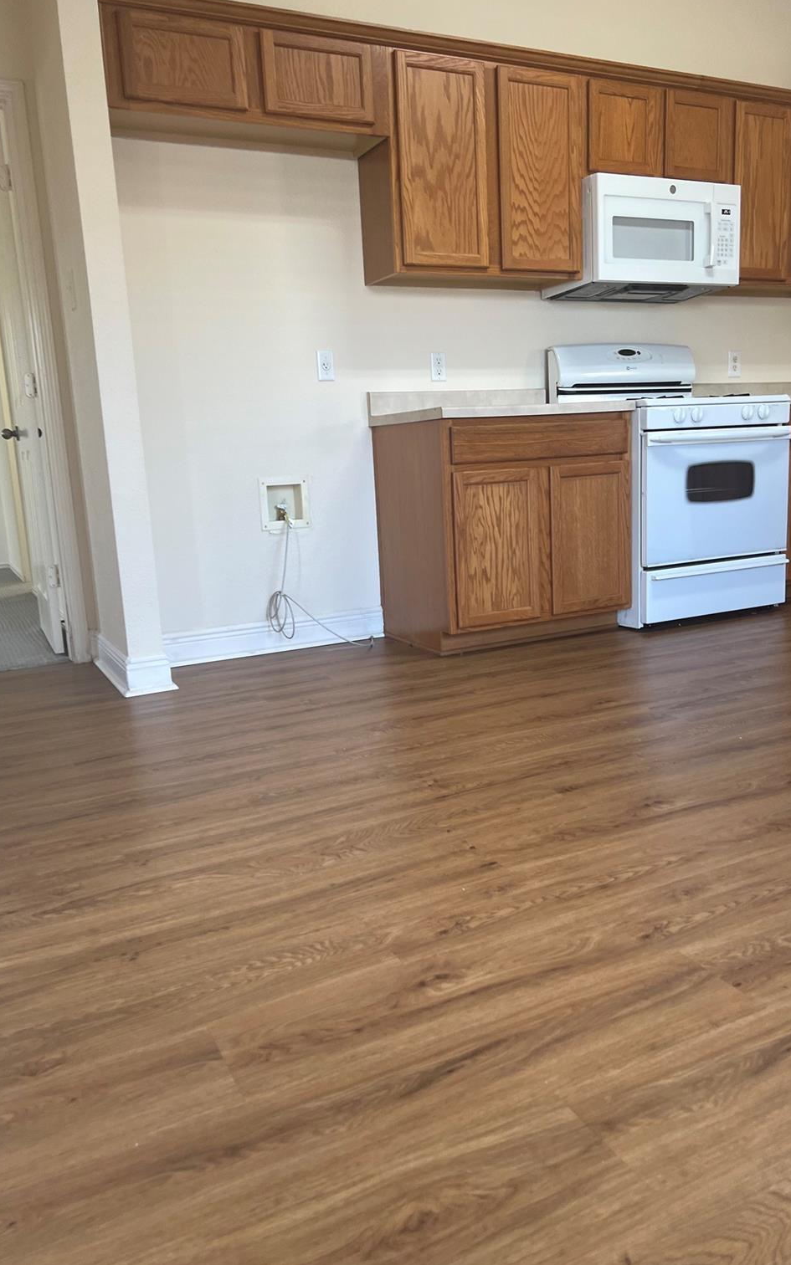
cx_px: 420
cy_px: 634
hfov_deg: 44.5
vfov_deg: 66.5
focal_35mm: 28
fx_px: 966
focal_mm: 5.7
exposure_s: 1/60
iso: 64
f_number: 1.5
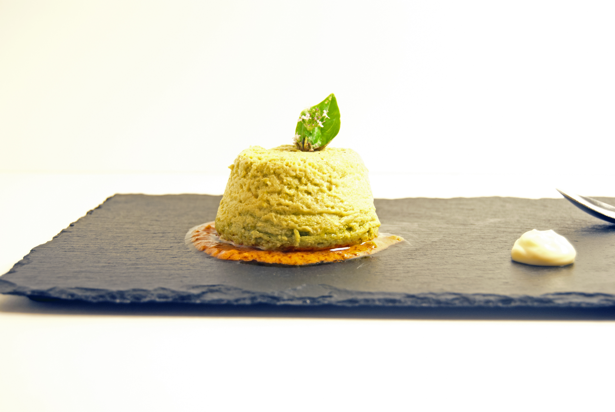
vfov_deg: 25.8
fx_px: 898
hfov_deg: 37.8
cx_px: 308
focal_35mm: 52
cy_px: 206
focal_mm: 35
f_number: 4.5
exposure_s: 1/25
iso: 200
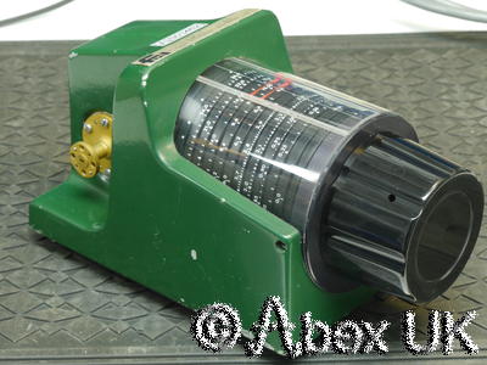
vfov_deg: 13.5
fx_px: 1548
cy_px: 182
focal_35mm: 110
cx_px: 244
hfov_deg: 17.9
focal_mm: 55
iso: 400
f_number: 11
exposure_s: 1/3.2
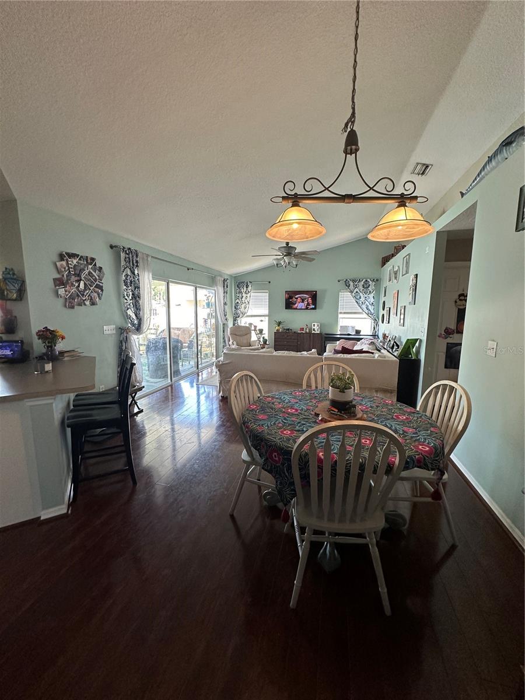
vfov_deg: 102.1
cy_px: 350
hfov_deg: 85.7
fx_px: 283
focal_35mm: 14
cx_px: 262
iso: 200
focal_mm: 2.22
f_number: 2.2
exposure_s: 1/120
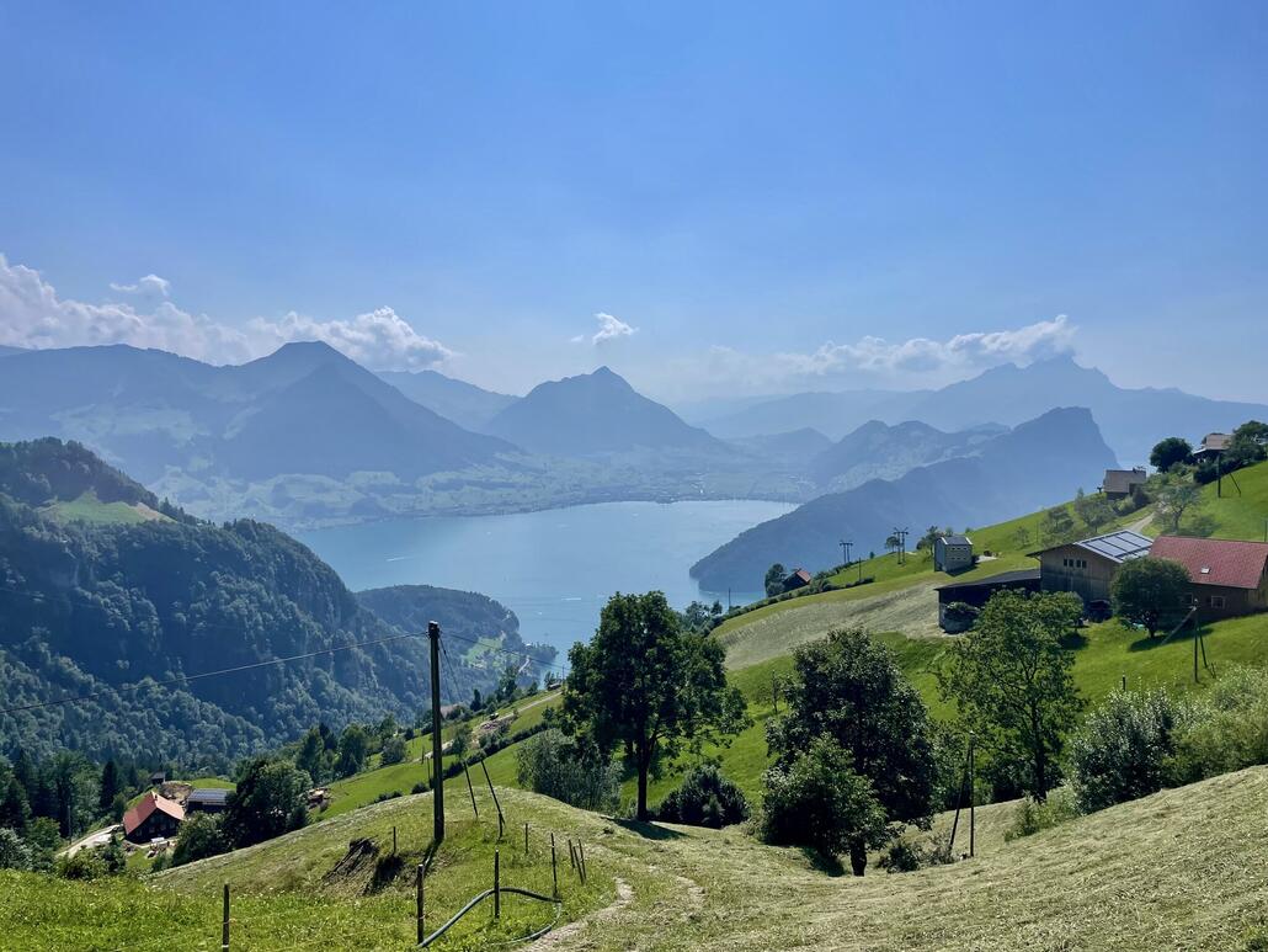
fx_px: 953
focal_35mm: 26
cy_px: 476
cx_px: 634
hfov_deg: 67.3
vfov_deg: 53.1
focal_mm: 4.2
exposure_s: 1/9804
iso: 32
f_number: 1.6
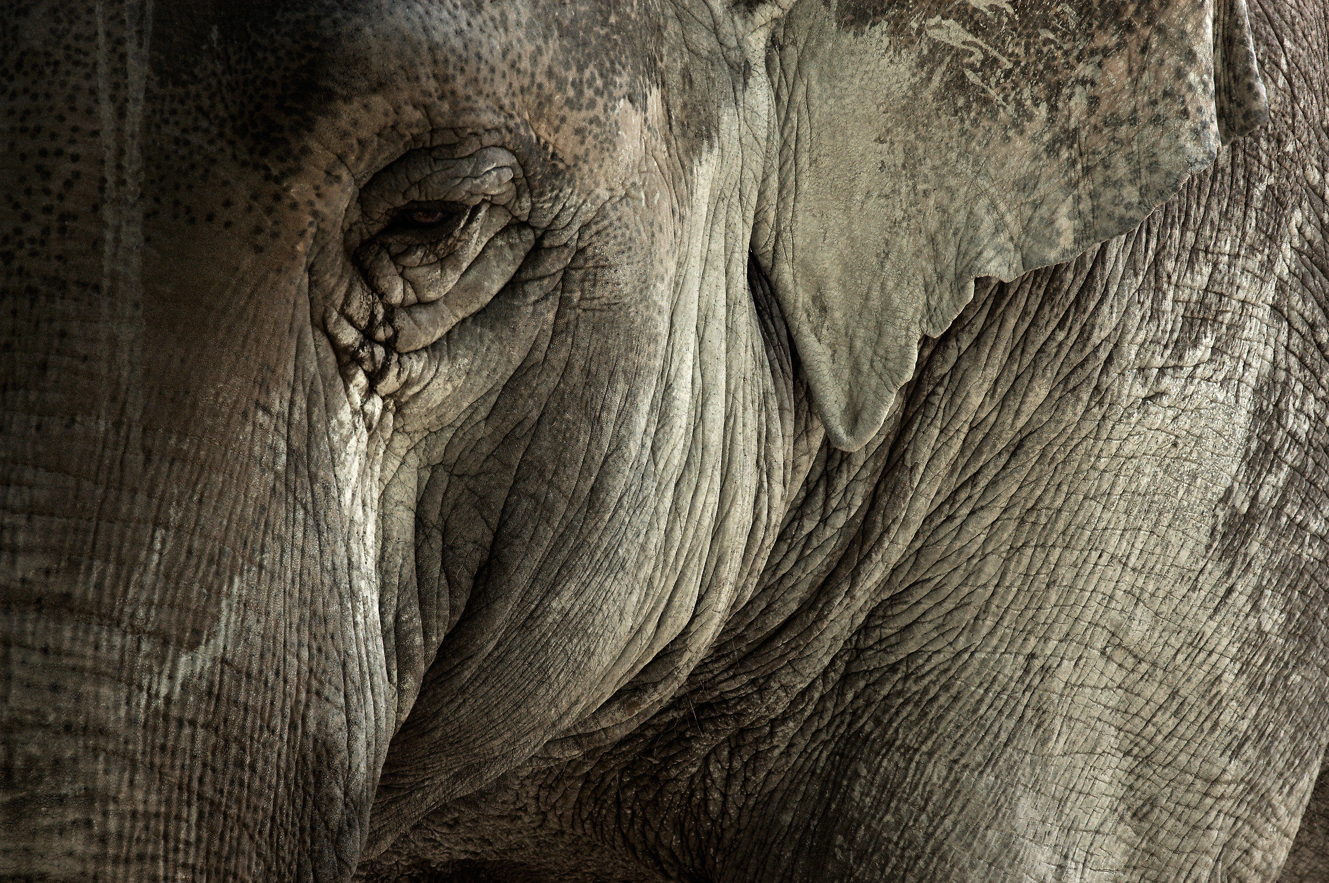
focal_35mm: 218
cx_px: 664
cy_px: 442
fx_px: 8021
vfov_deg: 6.3
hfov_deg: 9.5
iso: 320
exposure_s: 1/80
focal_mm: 145
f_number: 13
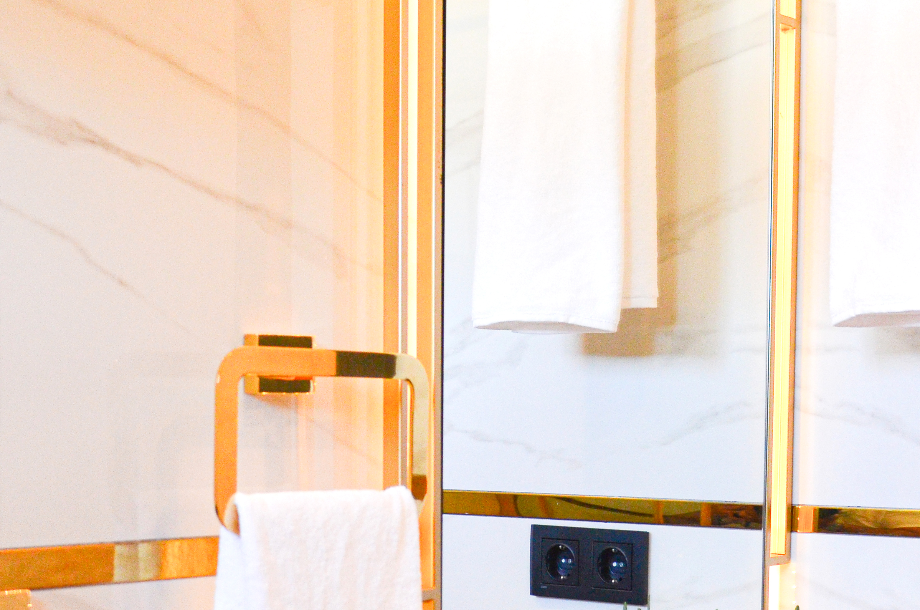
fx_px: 1887
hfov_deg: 27.4
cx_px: 437
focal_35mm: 74
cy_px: 562
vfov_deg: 18.0
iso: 1000
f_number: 4
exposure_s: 1/100
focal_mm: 24
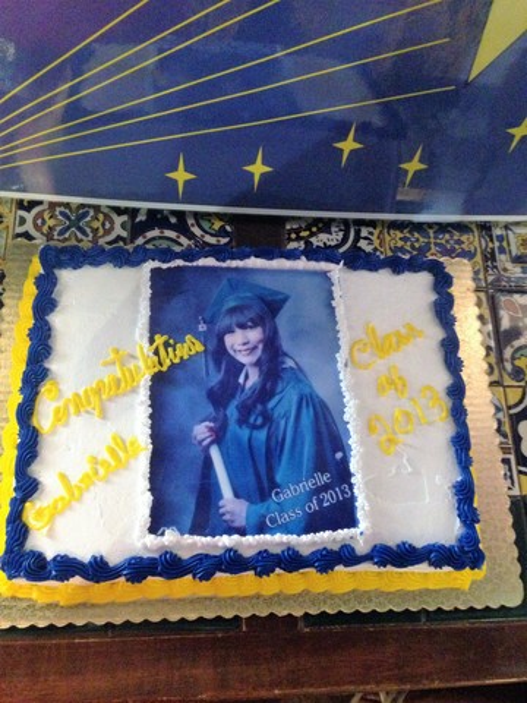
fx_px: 670
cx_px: 264
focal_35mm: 33
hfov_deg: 42.9
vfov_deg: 55.4
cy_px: 352
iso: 800
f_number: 2.4
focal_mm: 4.13
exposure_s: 1/15
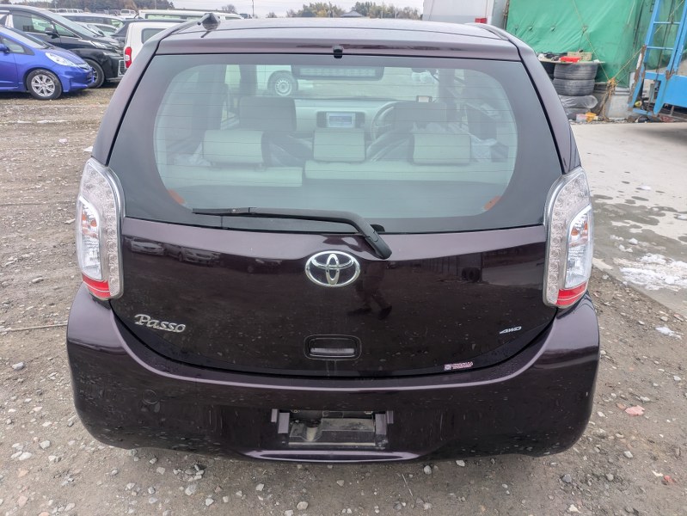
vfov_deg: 54.9
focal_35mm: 25
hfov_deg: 69.4
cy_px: 258
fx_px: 496
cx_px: 344
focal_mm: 5.43
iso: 132
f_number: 1.89
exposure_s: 1/363
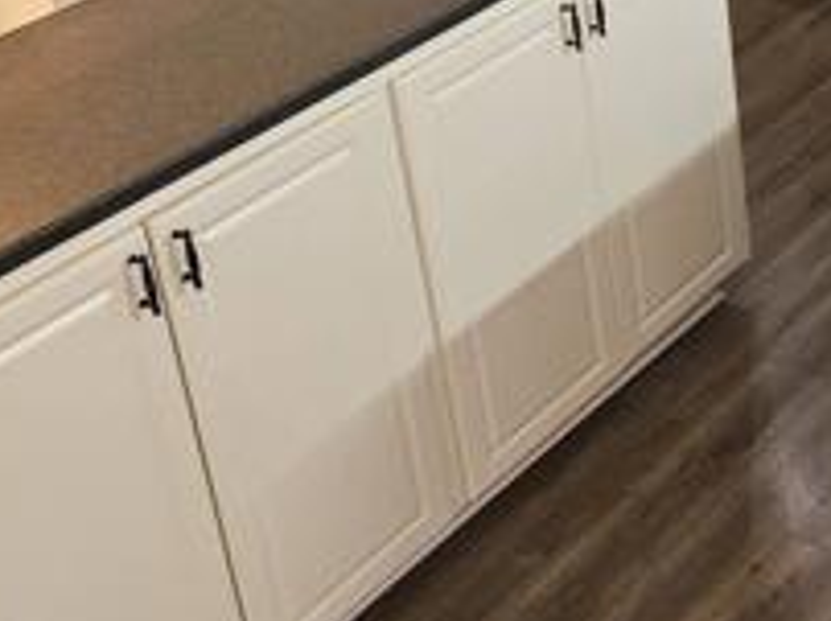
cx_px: 1140
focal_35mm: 73
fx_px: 1750
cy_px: -140
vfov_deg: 18.9
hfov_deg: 23.1
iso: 125
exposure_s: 1/60
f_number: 1.8
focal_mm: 5.4
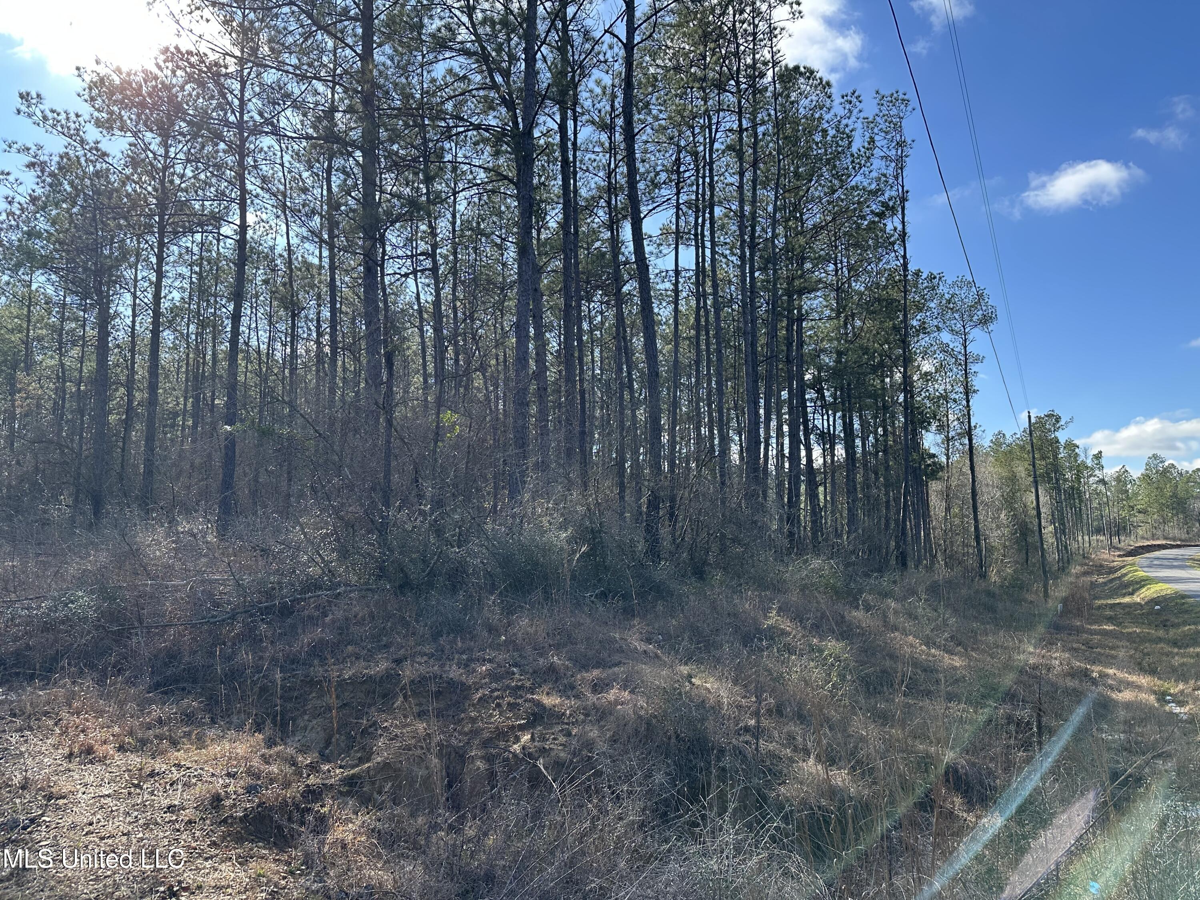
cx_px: 600
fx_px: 832
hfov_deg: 71.6
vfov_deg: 56.8
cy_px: 450
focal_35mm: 24
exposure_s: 1/1453
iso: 80
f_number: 1.78
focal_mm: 6.86
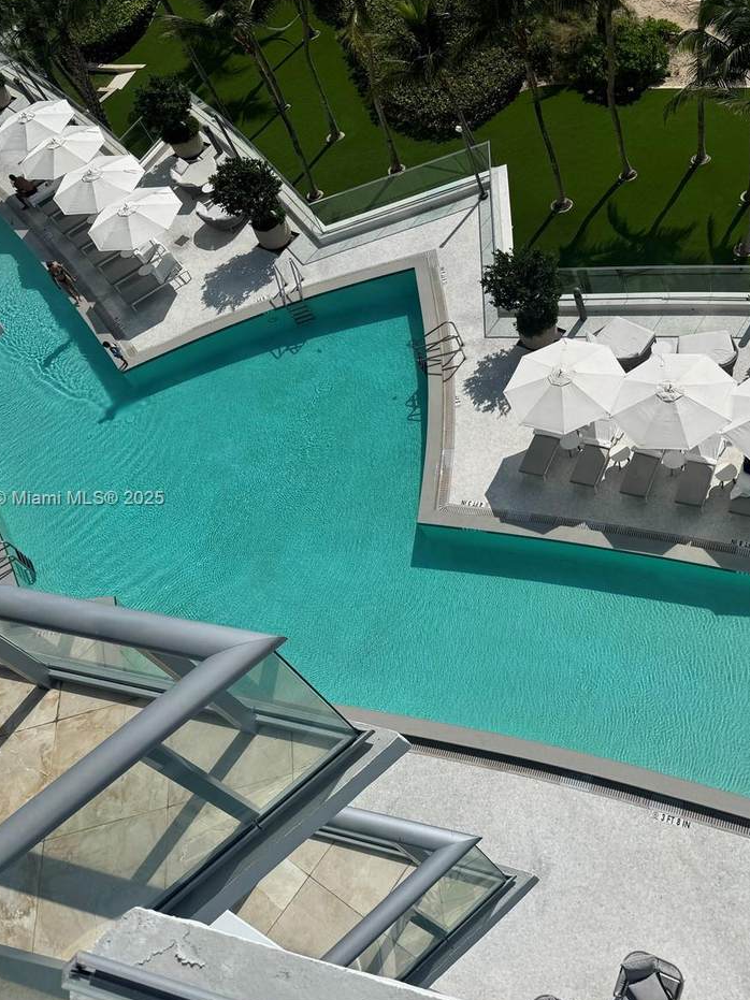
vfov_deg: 55.4
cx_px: 577
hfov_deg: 41.5
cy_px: 499
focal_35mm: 33
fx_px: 954
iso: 64
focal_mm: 6.76
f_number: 1.78
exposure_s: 1/12346
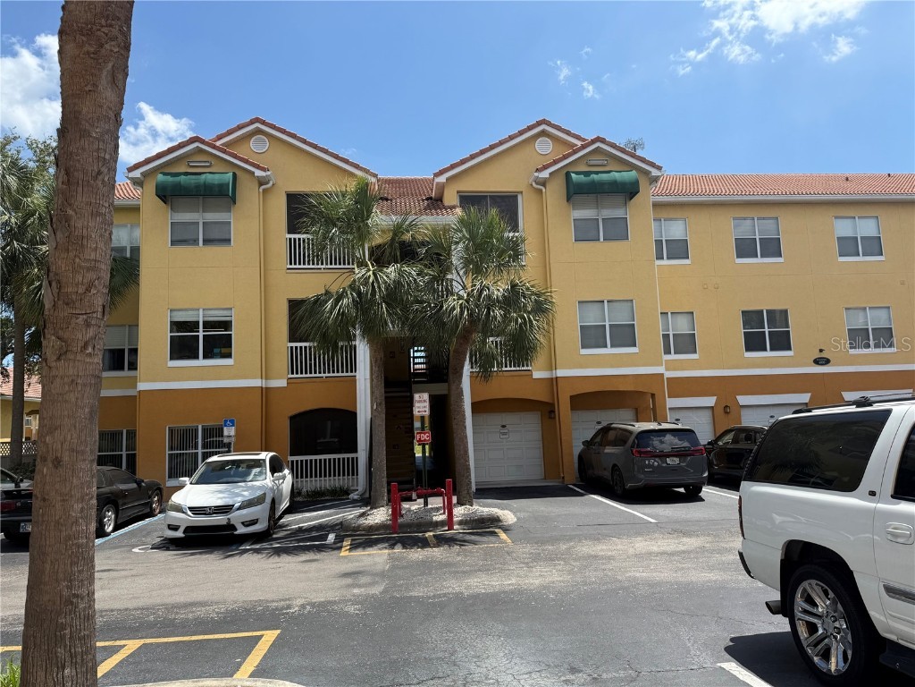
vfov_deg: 56.8
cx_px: 458
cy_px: 344
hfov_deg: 71.6
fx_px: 634
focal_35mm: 24
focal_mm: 6.76
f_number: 1.78
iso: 80
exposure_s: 1/3759
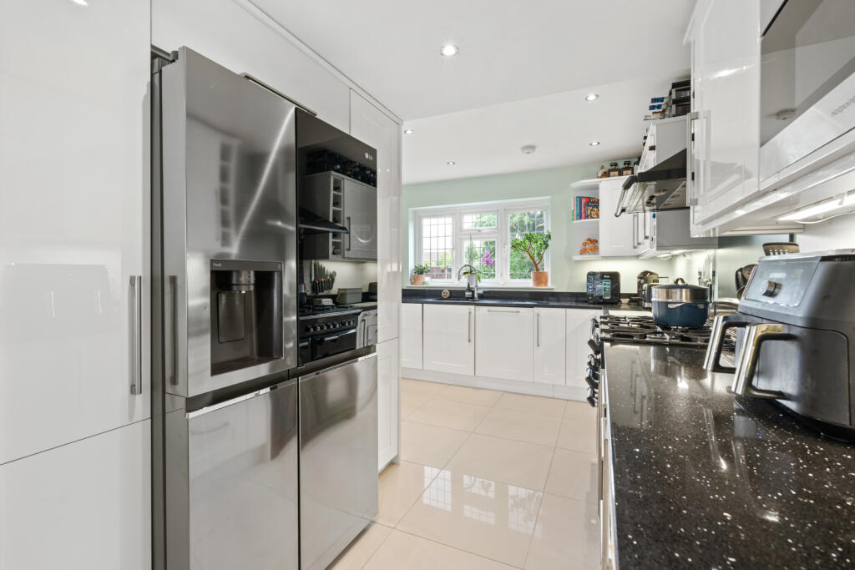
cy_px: 285
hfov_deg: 95.0
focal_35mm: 16
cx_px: 428
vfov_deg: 72.1
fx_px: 392
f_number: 8
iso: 320
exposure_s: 1/2
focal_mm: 16.5
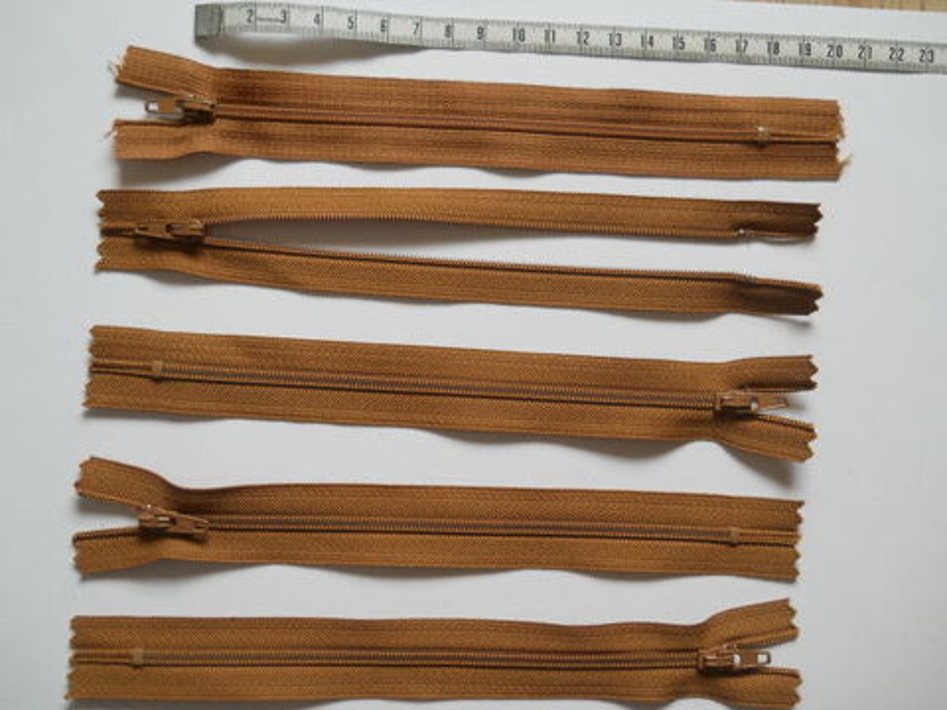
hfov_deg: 45.8
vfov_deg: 35.1
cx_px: 474
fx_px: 1122
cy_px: 355
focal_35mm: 41
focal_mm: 6.72
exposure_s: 1/30
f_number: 3.1
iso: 80
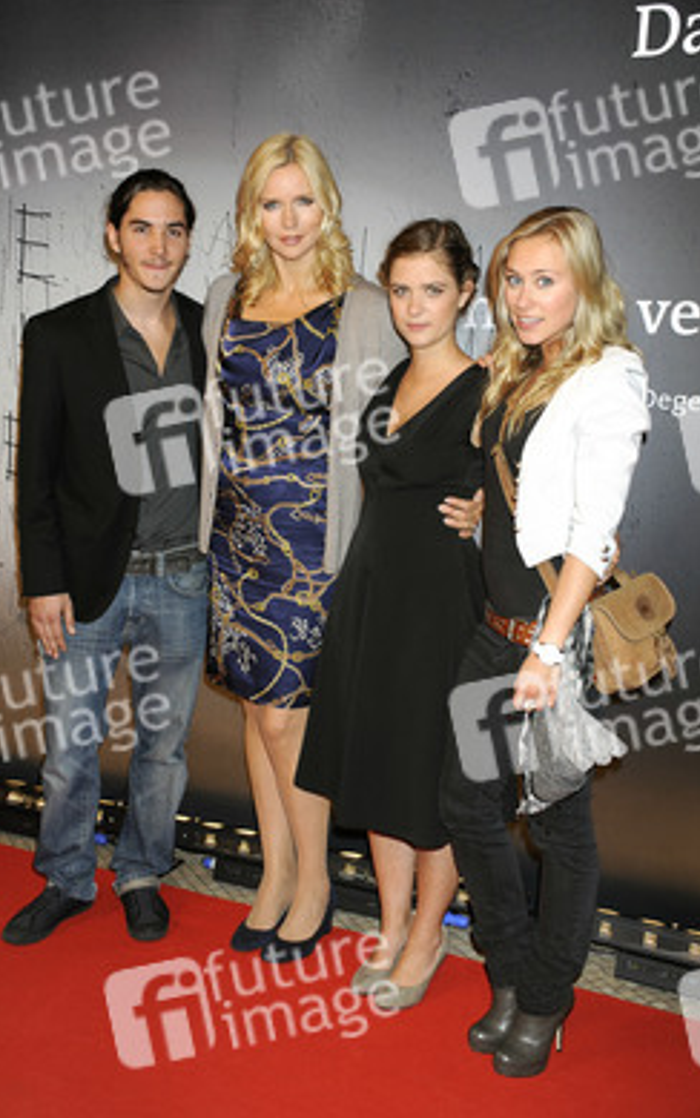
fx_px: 1403
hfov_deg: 28.0
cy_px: 570
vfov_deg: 43.5
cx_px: 336
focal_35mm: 46
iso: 640
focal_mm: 44
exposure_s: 1/160
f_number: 5
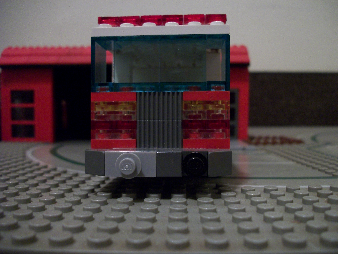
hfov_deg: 55.3
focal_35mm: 33
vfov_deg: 42.9
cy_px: 129
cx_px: 173
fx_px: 322
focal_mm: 5.7
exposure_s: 1/8
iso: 250
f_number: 2.9
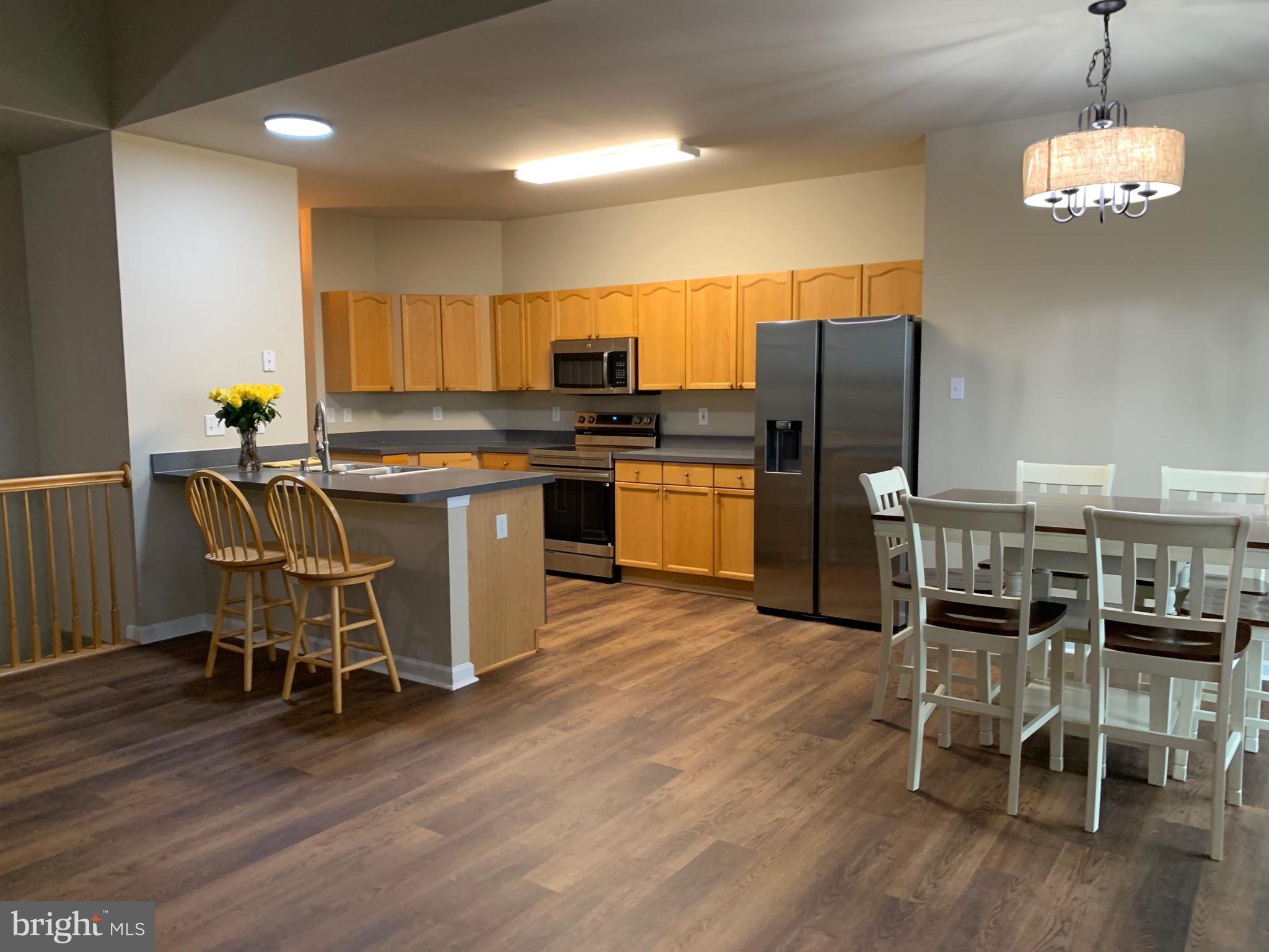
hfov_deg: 67.3
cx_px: 634
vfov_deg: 53.1
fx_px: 953
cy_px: 476
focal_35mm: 26
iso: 200
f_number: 1.8
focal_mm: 4.25
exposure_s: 1/60
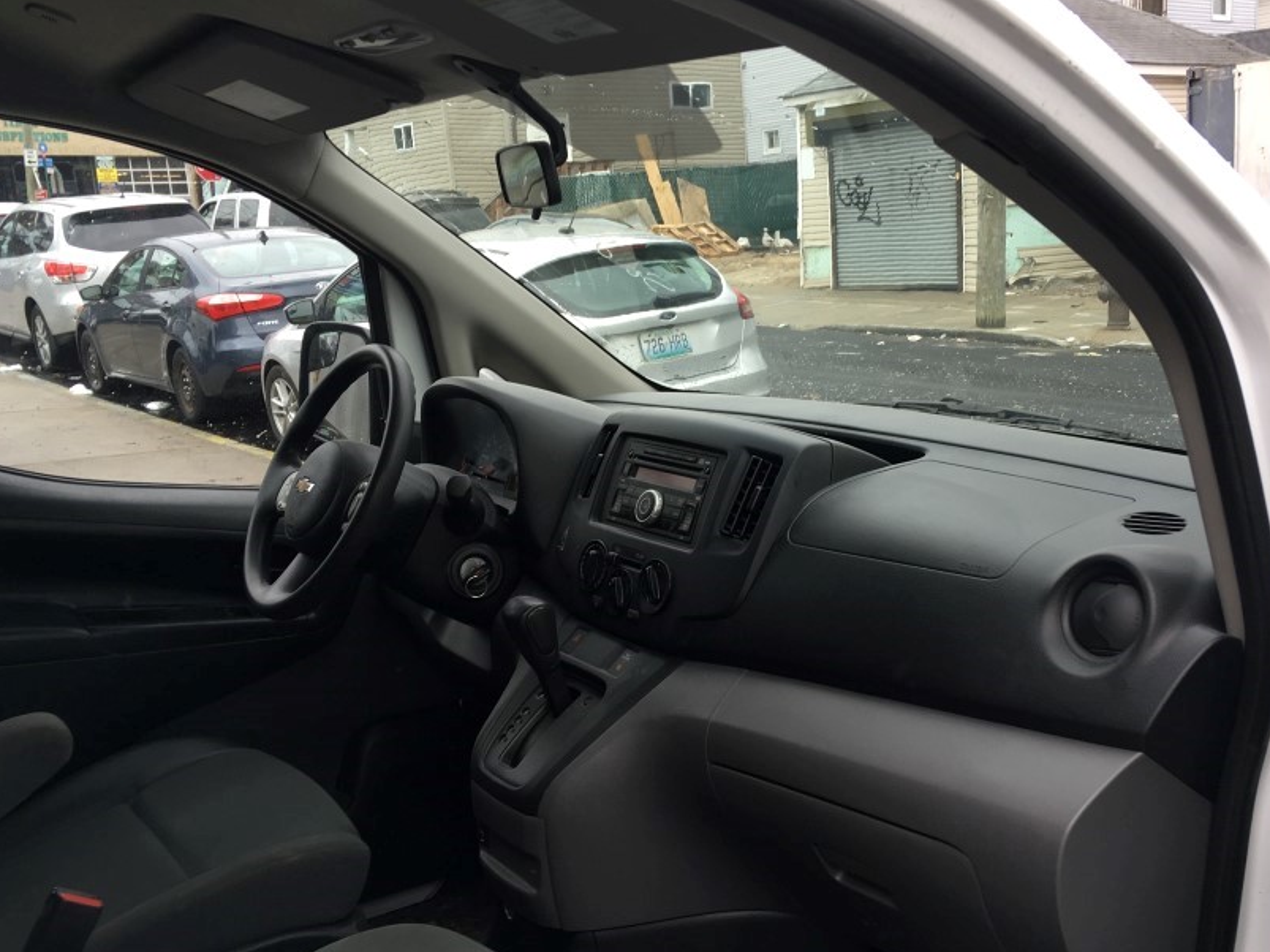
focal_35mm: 37
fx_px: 1357
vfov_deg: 38.6
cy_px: 501
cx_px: 753
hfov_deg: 49.9
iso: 25
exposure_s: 1/120
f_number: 2.2
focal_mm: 4.15
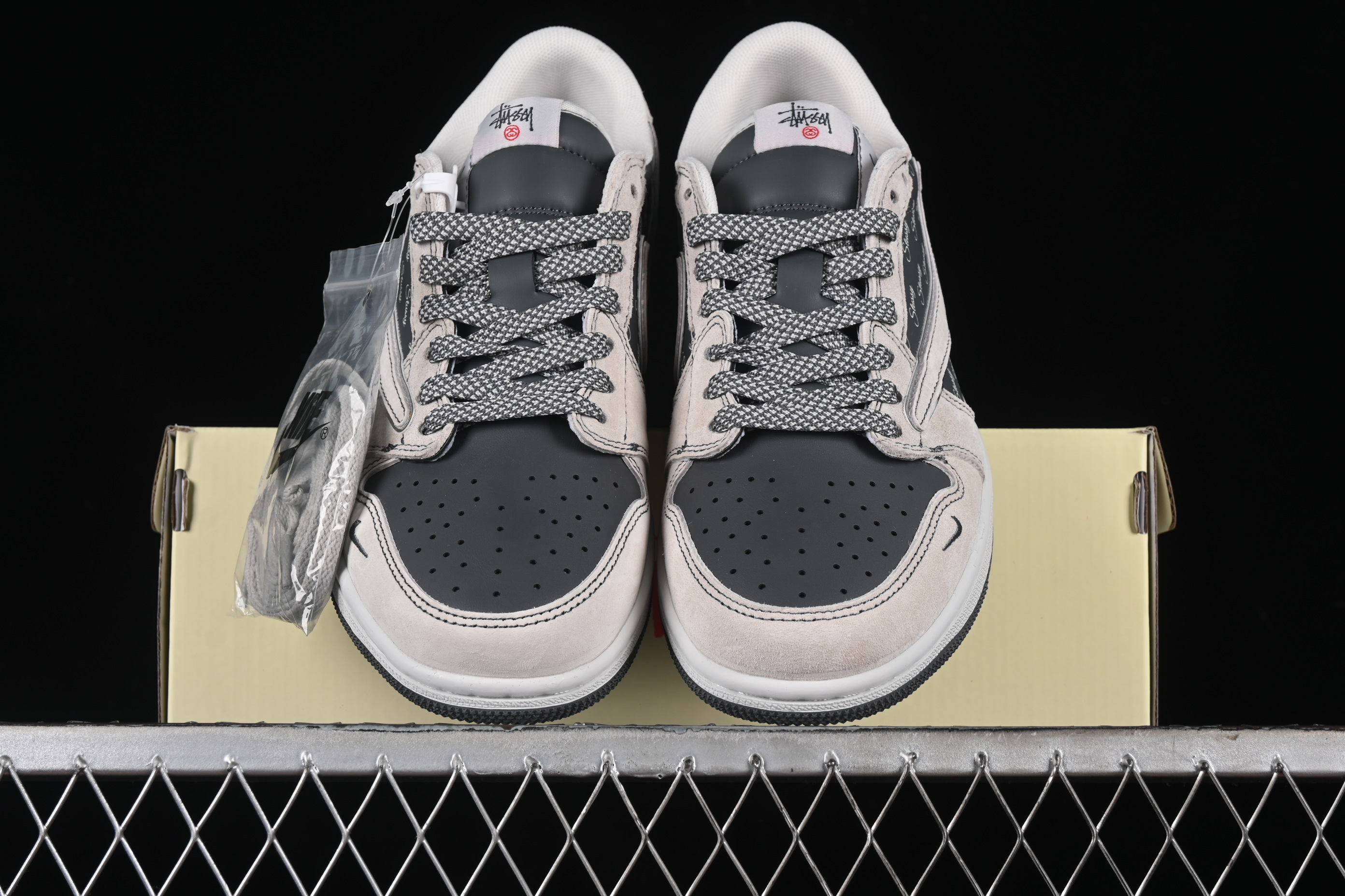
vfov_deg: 18.2
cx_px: 672
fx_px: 2802
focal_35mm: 75
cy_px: 448
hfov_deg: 27.0
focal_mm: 50
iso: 160
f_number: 8
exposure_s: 1/80
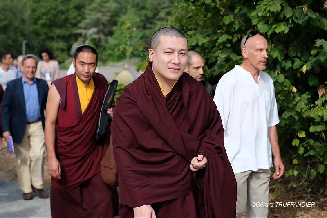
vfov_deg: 16.3
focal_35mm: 84
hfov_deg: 24.2
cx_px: 164
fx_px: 763
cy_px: 109
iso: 200
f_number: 4
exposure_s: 1/1000
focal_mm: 56
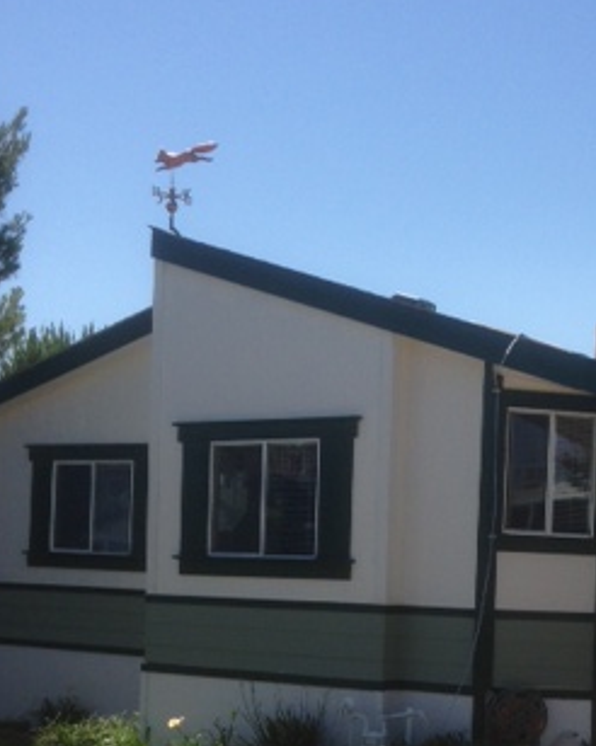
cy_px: 593
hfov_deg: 22.6
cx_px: 443
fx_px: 1479
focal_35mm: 67
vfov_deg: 27.8
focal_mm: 4.13
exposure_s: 1/1631
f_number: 2.4
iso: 50
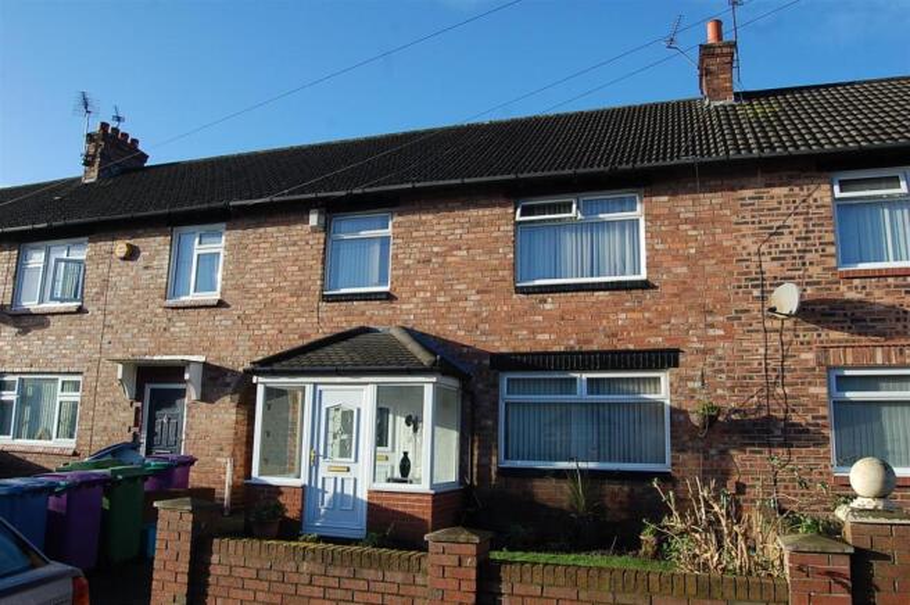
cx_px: 455
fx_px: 682
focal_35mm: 27
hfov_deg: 67.4
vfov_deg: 47.8
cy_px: 302
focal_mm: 18
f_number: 7.1
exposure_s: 1/200
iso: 200
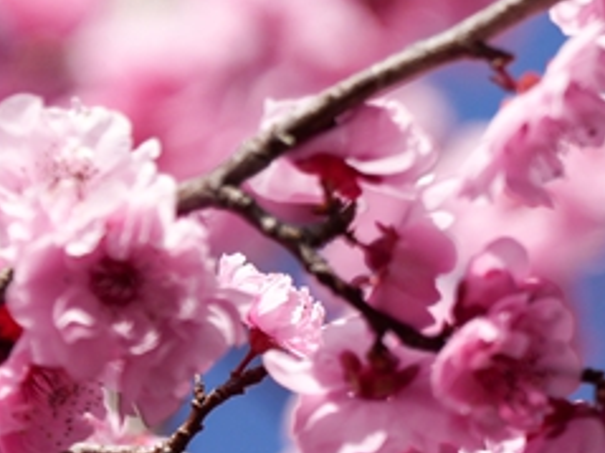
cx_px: -220
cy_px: -206
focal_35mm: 964
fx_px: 16840
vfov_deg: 1.5
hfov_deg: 2.1
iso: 100
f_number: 2.8
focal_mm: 200
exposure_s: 1/2000
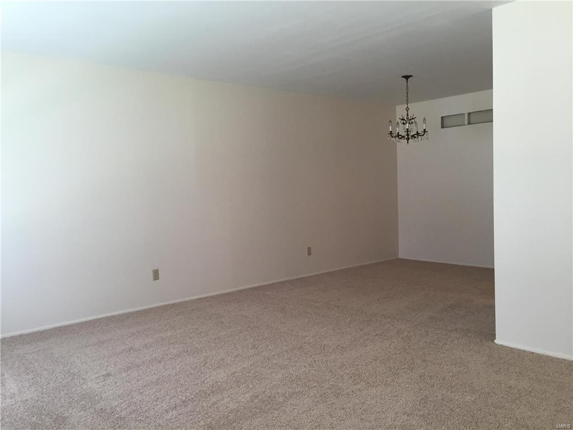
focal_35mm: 29
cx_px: 286
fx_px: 480
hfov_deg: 61.7
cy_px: 215
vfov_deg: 48.2
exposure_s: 1/30
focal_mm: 4.15
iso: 50
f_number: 2.2
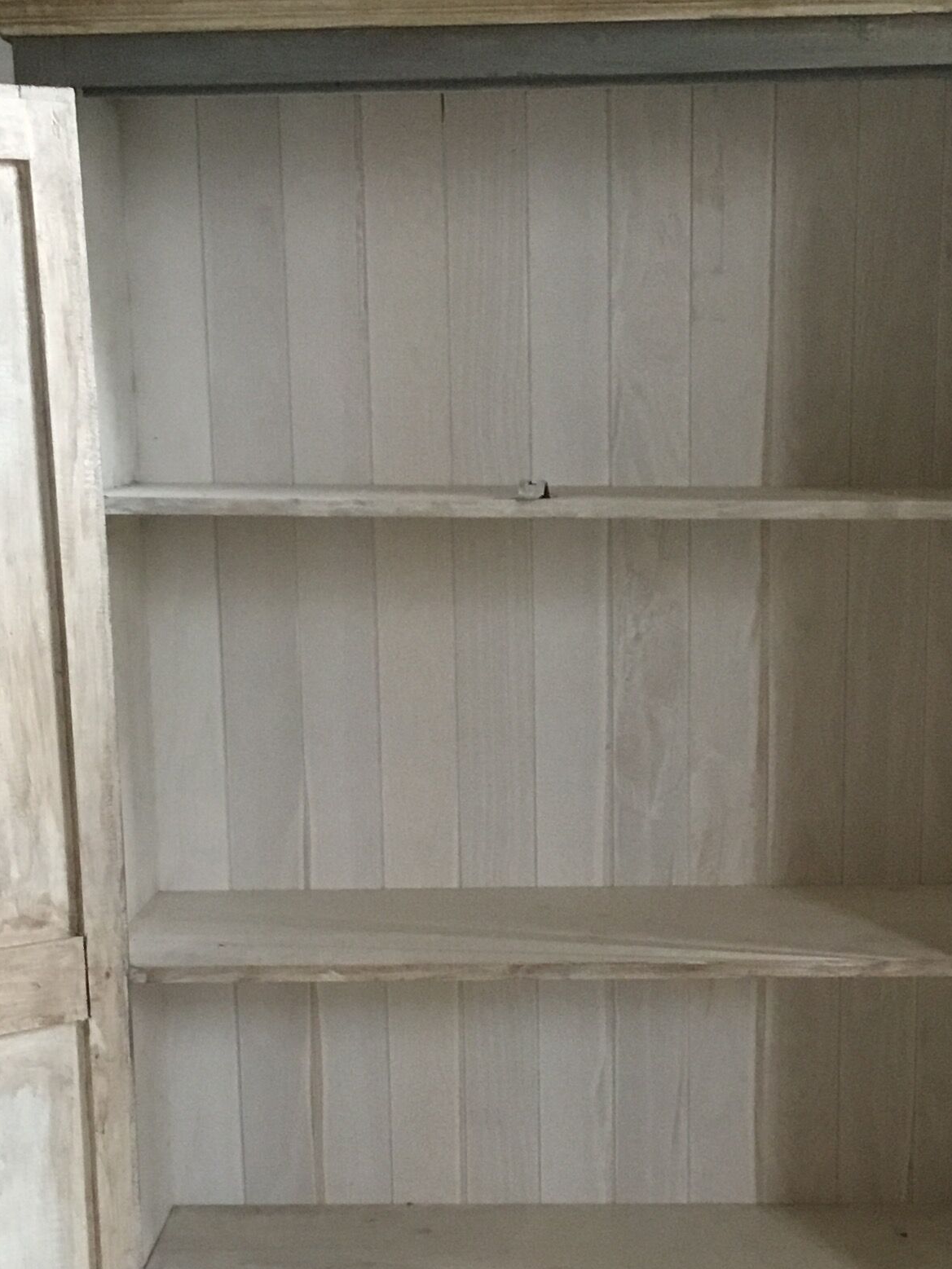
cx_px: 513
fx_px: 2383
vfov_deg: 29.4
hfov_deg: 22.6
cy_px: 924
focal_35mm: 65
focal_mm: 3.3
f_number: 2.4
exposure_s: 1/33
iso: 200
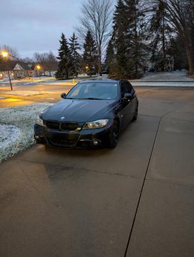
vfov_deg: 71.5
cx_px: 97
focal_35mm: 24
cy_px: 128
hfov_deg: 57.0
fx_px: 179
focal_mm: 6.9
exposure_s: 1/15
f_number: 1.68
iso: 1548
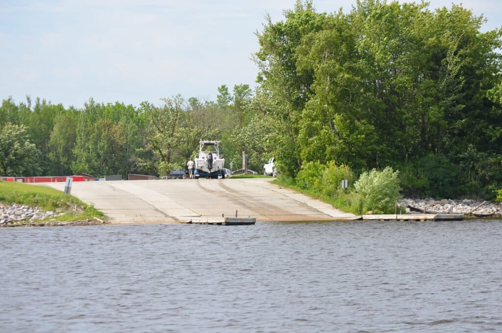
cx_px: 251
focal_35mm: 153
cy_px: 166
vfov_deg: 8.9
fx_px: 2129
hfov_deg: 13.4
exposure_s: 1/250
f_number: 8
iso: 110
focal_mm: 102
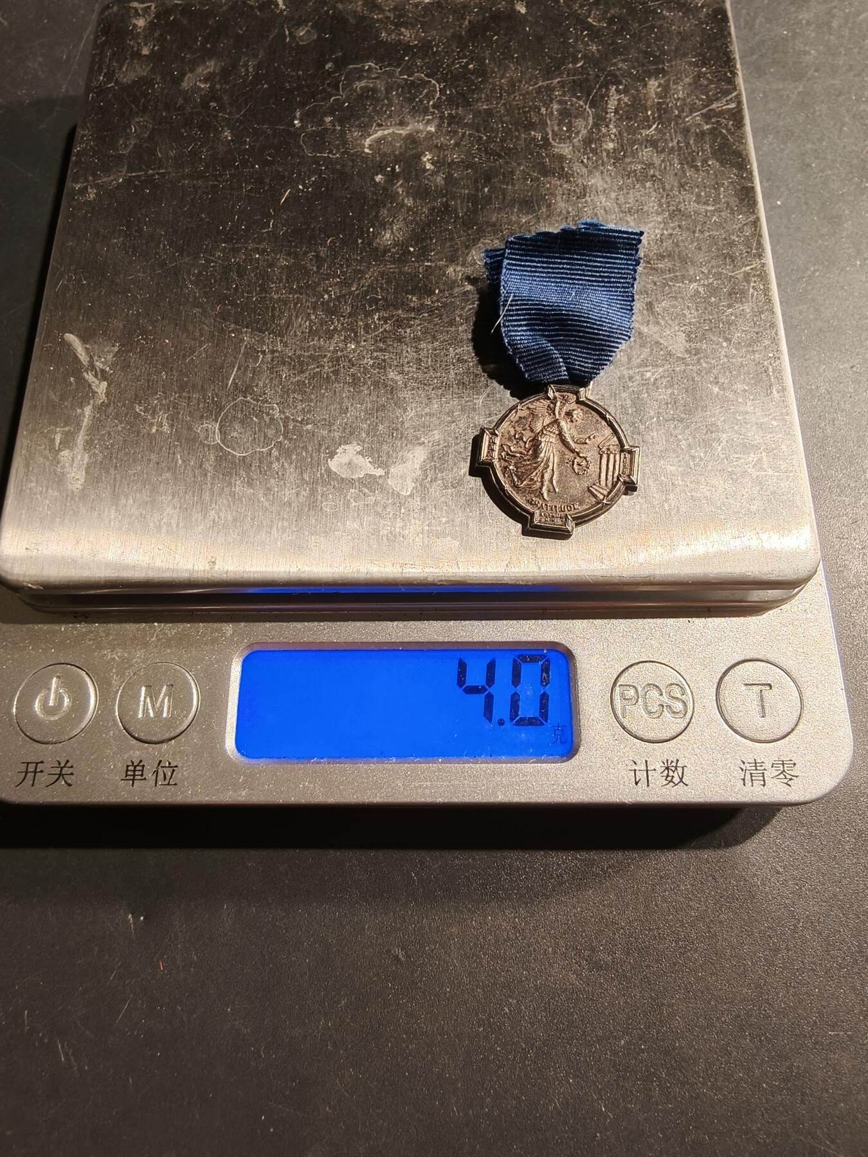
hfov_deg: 58.9
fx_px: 769
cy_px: 578
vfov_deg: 73.9
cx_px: 434
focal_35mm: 23
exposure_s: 1/72
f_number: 2
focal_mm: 2.32
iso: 160
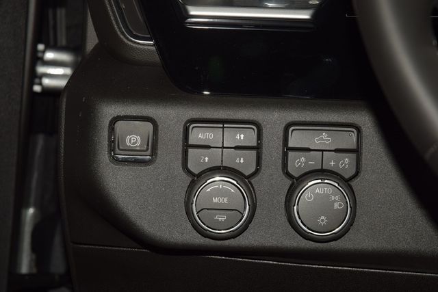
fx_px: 1278
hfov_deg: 19.5
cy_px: 146
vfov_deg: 13.0
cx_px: 219
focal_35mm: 105
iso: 100
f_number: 8
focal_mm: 70
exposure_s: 1/125
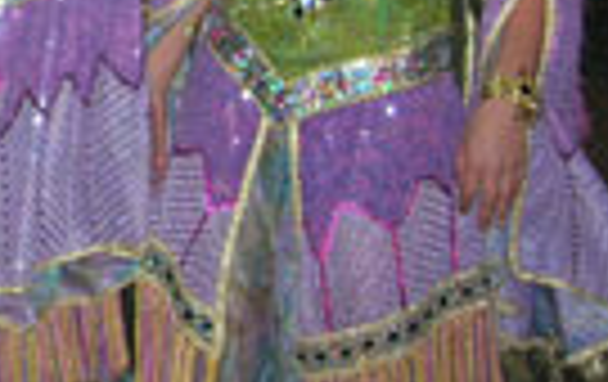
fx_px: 1976
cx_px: -185
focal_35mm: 119
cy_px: -153
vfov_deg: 10.7
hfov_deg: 16.5
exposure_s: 1/60.1
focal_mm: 7.8
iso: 74
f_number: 2.8
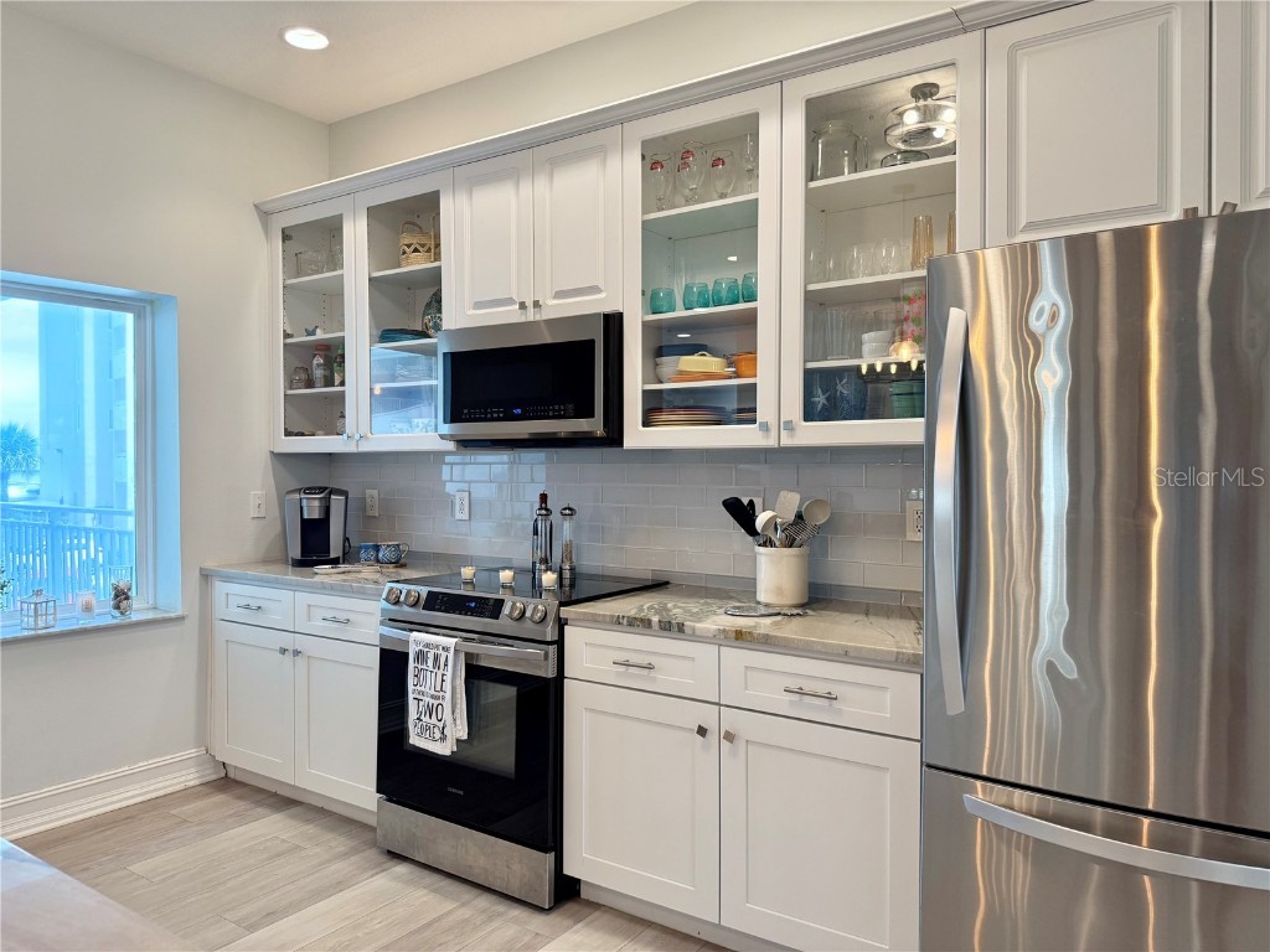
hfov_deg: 71.6
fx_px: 881
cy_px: 476
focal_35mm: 24
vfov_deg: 56.8
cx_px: 635
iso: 200
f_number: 1.78
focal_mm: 6.76
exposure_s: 1/120
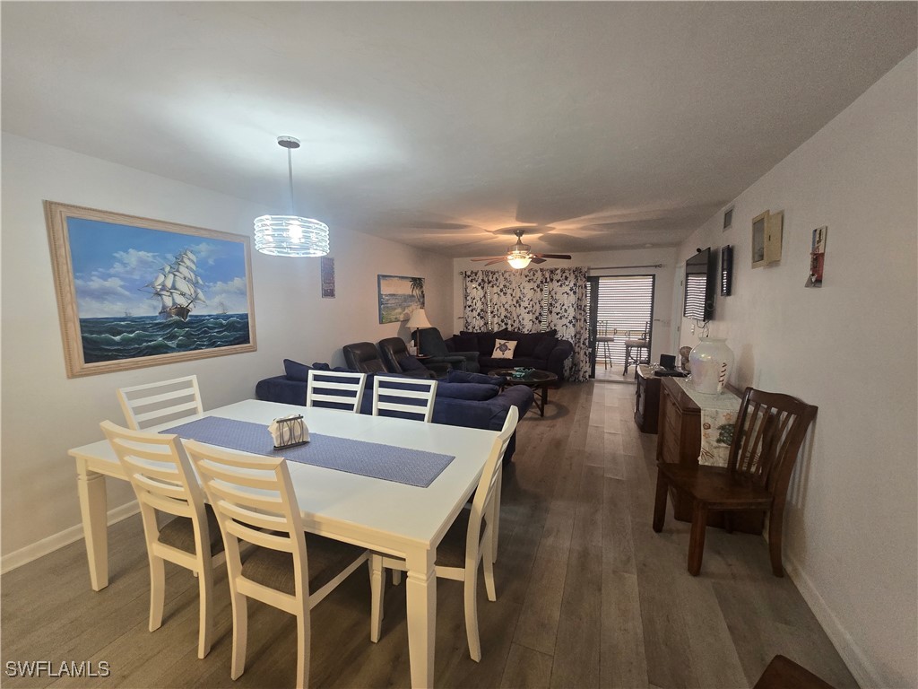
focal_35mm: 13
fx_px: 345
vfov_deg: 89.9
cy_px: 344
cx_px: 459
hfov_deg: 106.2
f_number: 2.2
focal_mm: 2.2
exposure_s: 1/60
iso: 250
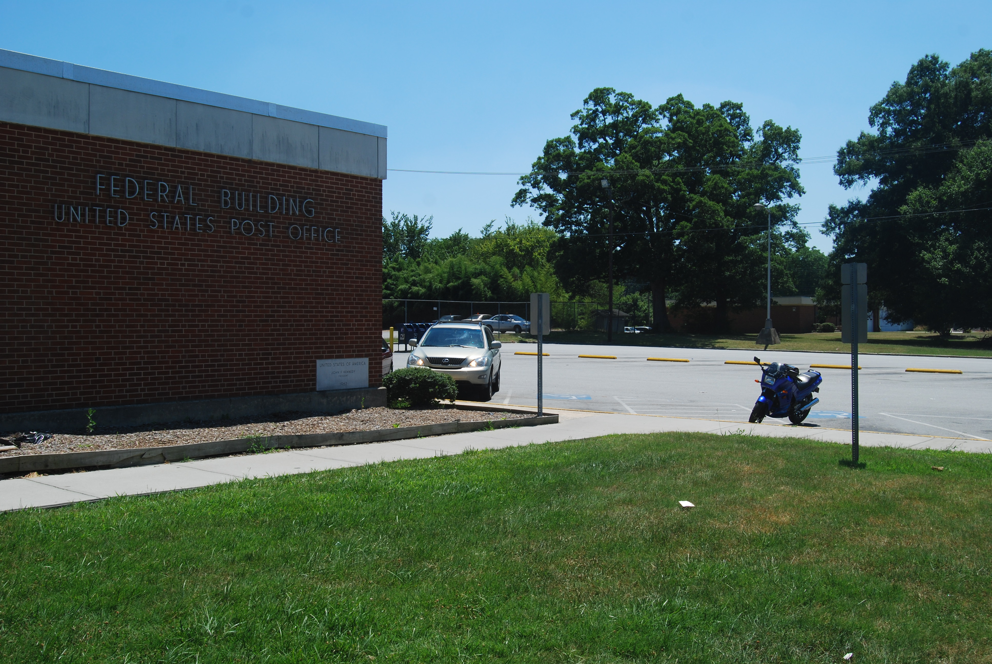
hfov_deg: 55.0
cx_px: 496
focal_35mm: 34
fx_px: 952
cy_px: 332
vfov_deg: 38.5
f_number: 8
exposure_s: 1/250
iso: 100
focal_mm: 23
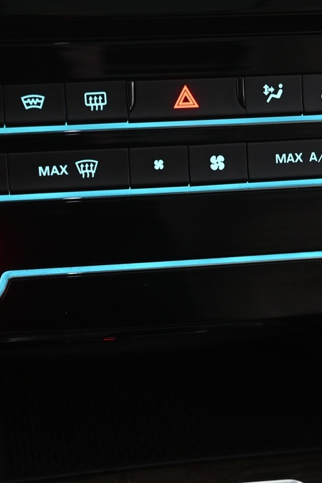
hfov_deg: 15.4
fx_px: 1194
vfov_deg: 22.8
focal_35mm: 89
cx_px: 176
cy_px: 280
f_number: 4
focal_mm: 40
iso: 2000
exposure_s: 1/15
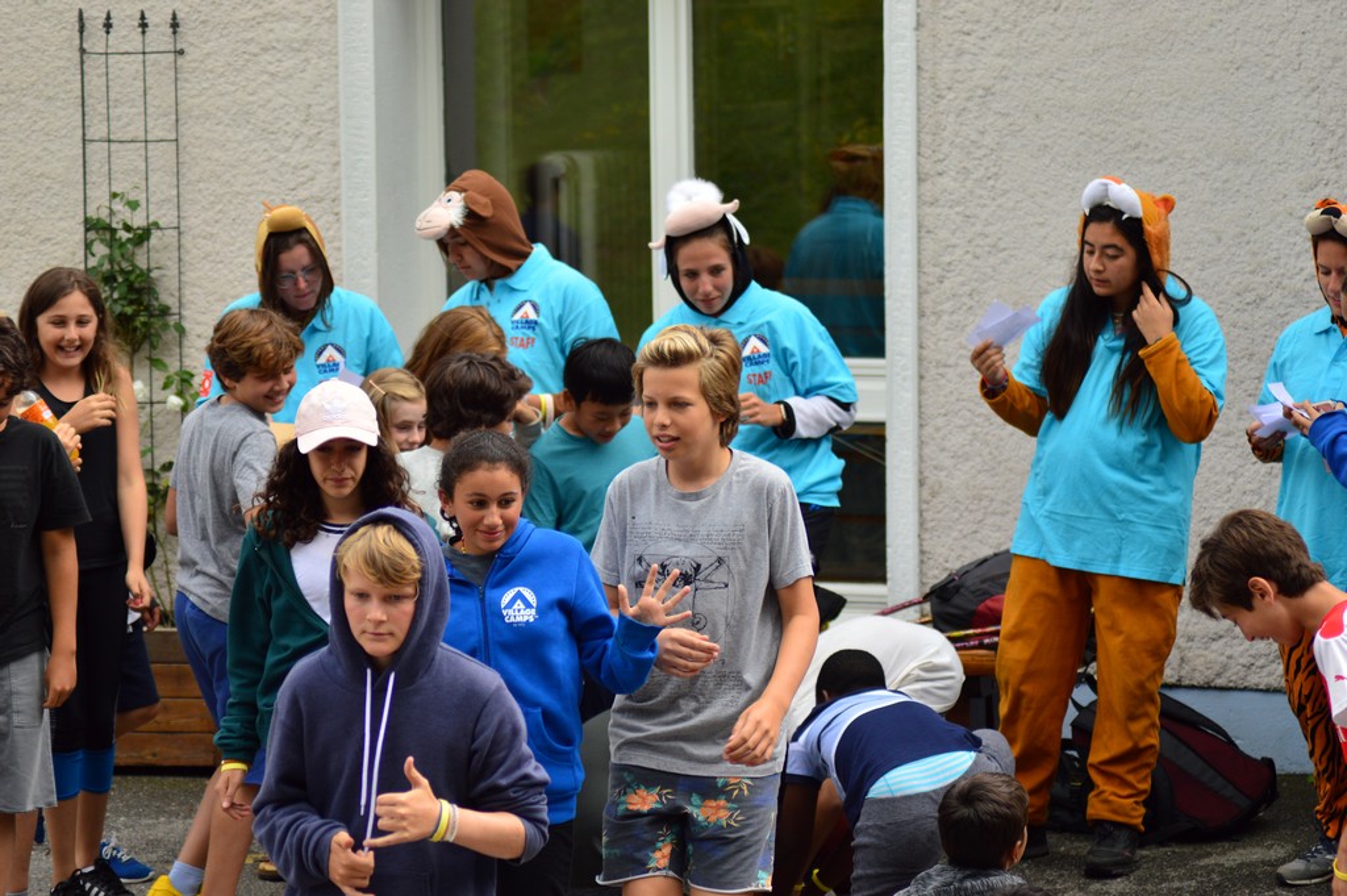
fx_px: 6169
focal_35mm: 165
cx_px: 674
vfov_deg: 8.3
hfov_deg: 12.5
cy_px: 448
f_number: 4
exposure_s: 1/500
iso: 200
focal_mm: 110
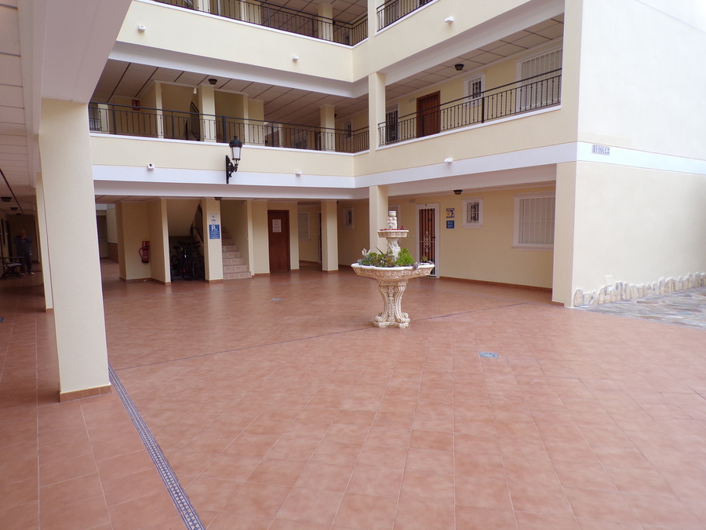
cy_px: 265
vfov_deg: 56.8
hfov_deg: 71.6
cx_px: 353
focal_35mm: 24
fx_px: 489
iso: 80
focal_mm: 4.3
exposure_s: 1/75
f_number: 4.3
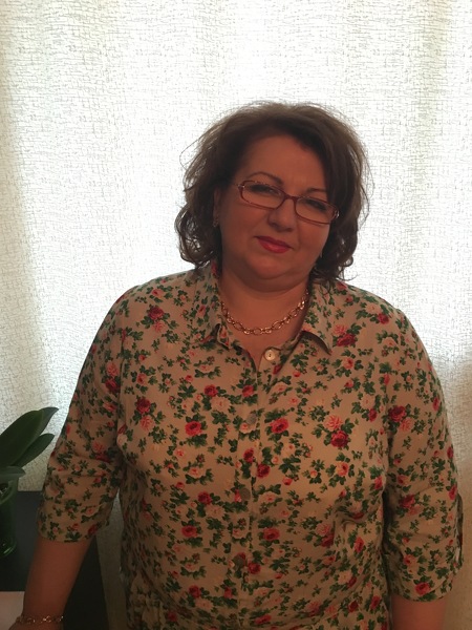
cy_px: 315
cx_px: 236
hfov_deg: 48.2
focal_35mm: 29
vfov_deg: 61.7
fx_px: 527
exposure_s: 1/33
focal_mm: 4.15
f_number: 2.2
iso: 250
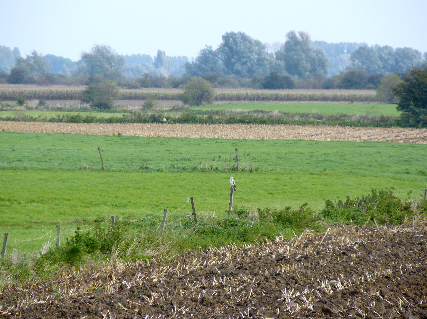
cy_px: 160
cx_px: 214
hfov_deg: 4.6
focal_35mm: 432
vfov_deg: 3.4
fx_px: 5320
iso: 100
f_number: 4
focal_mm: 72
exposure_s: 1/250
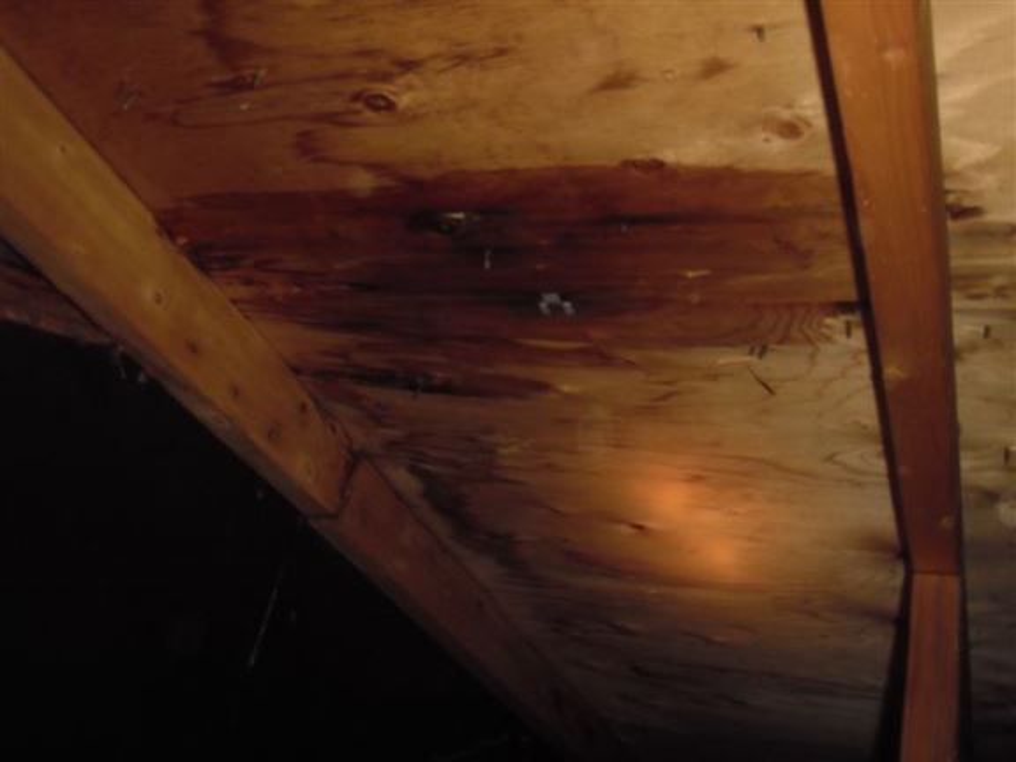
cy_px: 381
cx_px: 508
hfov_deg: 49.0
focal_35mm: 38
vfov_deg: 37.7
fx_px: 1115
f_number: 3.5
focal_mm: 6.7
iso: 125
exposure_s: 1/30
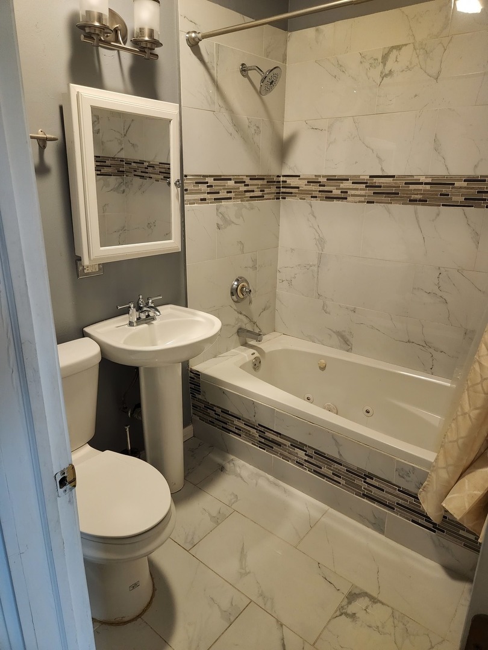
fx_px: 432
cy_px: 325
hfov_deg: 58.9
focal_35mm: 23
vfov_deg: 73.9
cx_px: 244
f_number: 1.8
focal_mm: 5.4
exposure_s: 1/60
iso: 640
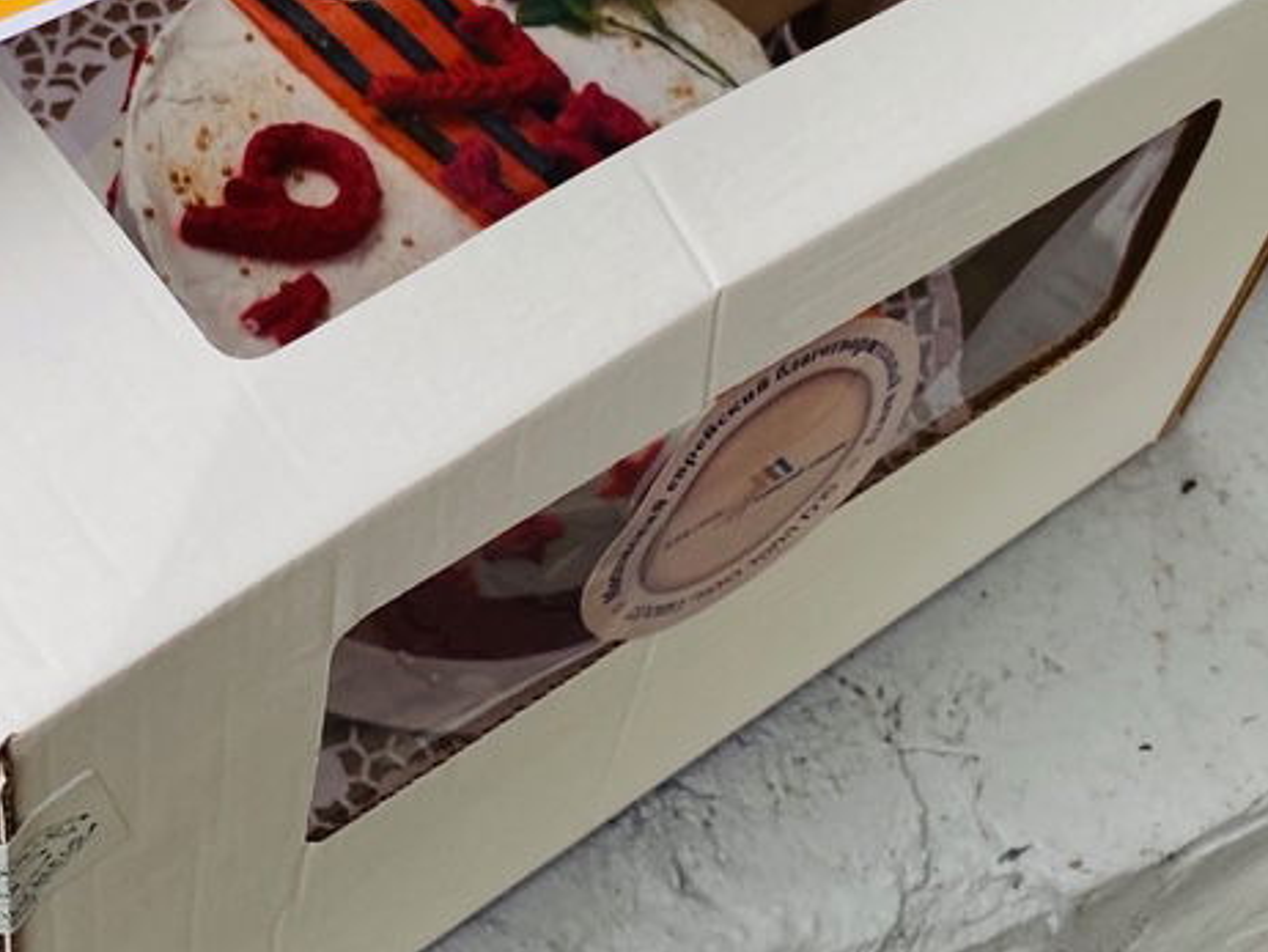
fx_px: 2639
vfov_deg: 19.8
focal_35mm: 72
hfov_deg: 26.8
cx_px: 392
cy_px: -33
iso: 32
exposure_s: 1/138
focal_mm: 4.25
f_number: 1.8
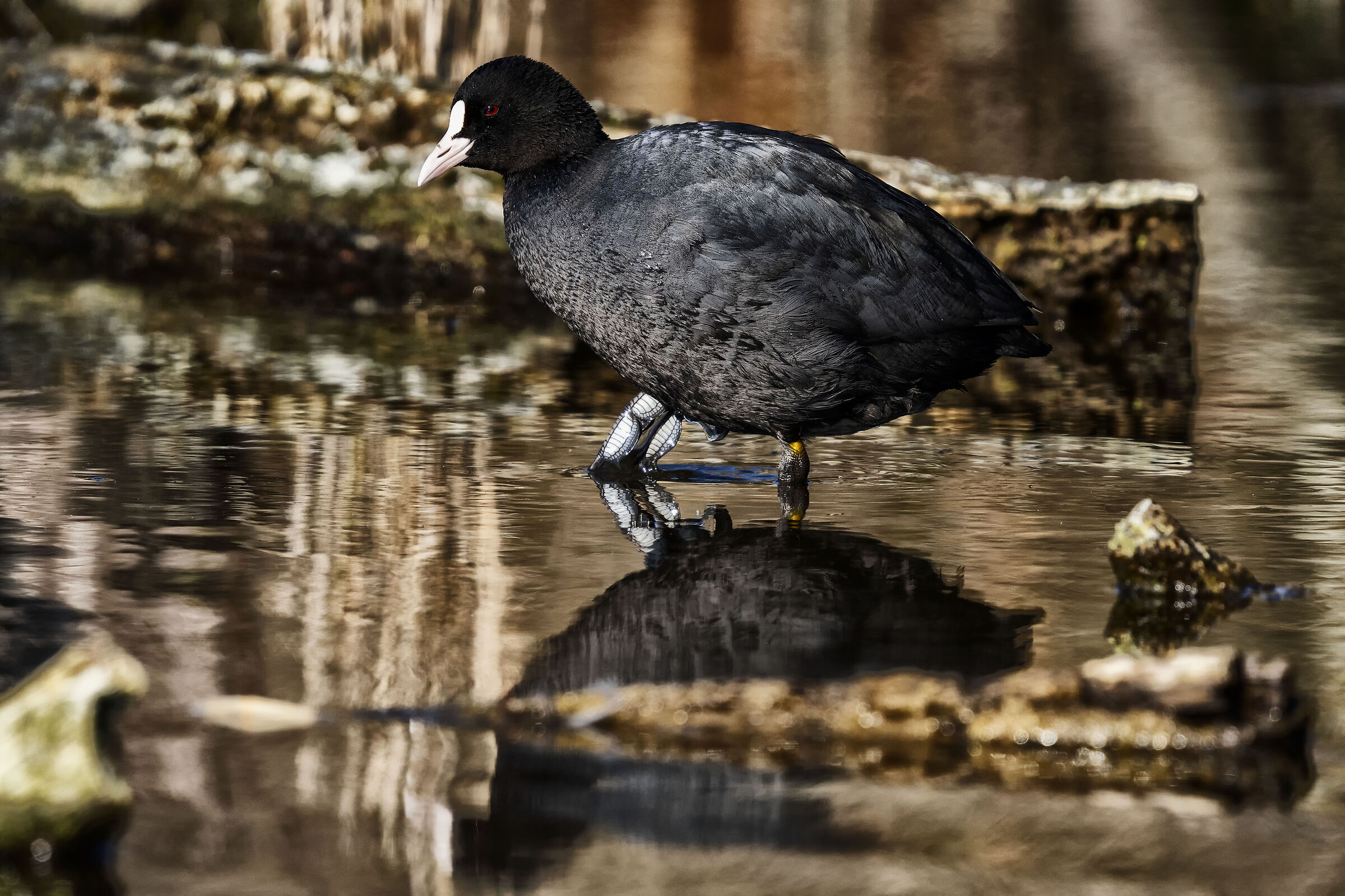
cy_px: 448
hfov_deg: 2.3
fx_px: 33622
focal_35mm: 900
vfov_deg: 1.5
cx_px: 672
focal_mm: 600
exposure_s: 1/2000
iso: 1000
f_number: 7.1
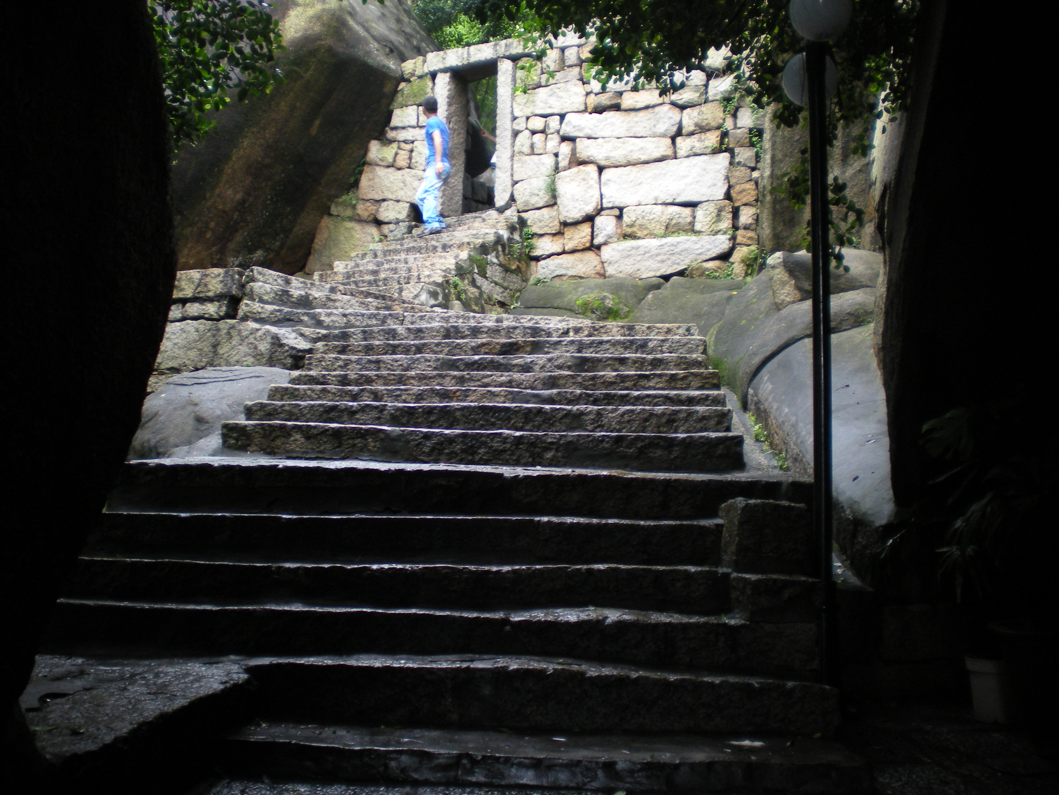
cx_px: 530
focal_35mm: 38
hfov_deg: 49.0
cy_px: 398
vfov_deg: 37.7
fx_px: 1163
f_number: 3.1
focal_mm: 6.3
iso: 117
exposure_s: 1/63.3
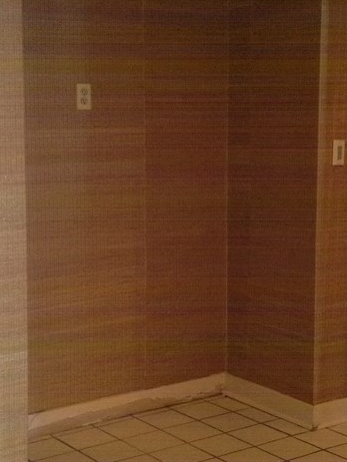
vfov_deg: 26.7
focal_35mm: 73
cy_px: 215
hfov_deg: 20.1
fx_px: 976
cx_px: 224
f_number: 2.4
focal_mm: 3.3
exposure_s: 1/25
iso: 160
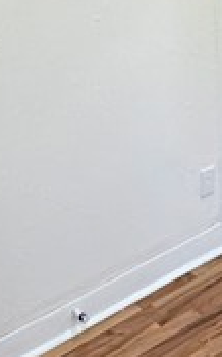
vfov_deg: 22.9
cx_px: 263
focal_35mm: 87
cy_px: 4
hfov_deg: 14.5
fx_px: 844
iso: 200
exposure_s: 1/120
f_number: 2.2
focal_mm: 2.22
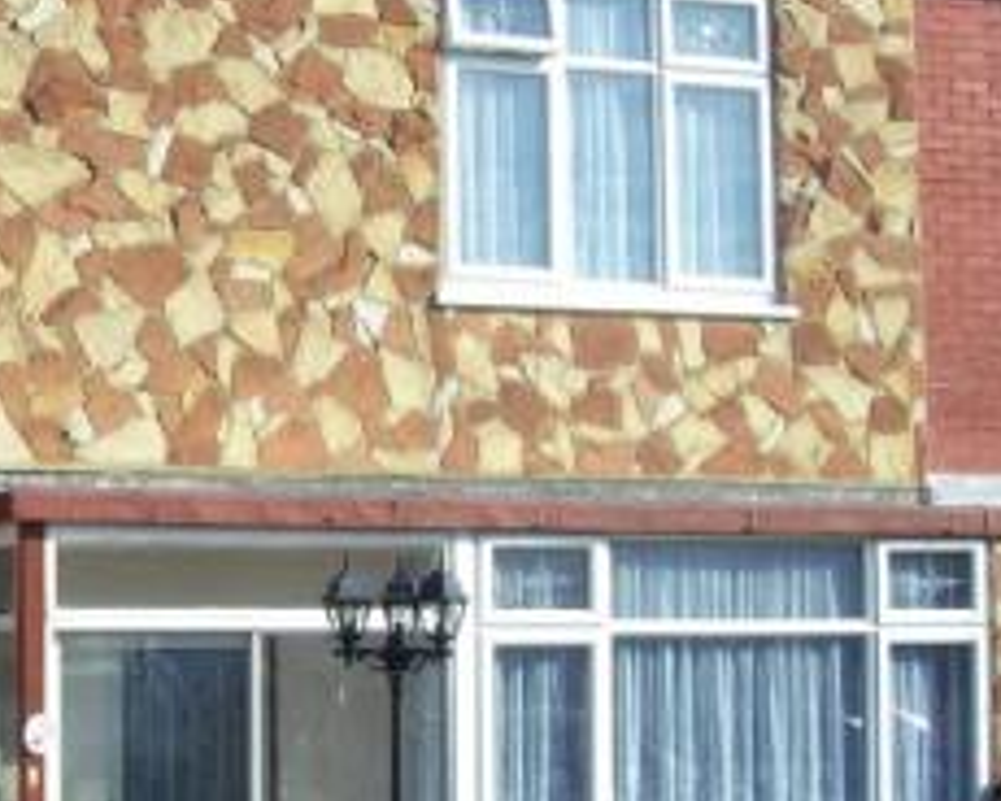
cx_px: 128
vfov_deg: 17.2
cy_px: 512
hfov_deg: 21.1
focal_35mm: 89
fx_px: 2637
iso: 80
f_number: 4.8
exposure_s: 1/349
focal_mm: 6
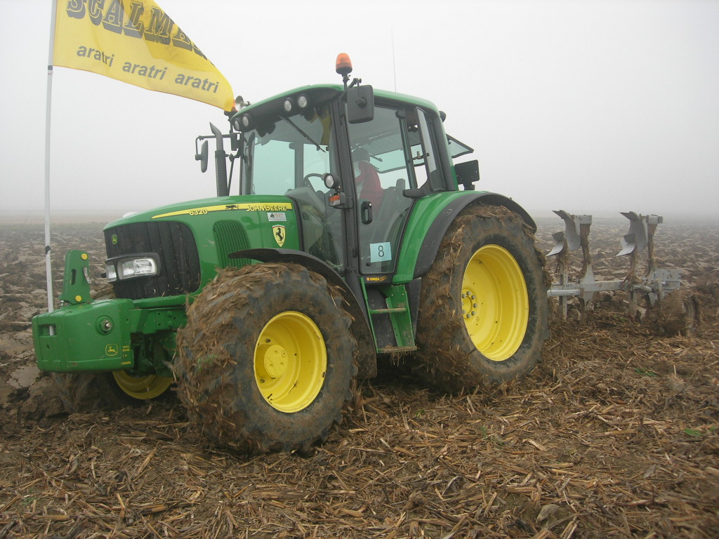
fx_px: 789
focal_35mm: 38
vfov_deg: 37.7
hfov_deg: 49.0
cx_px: 360
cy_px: 270
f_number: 2.8
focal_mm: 7.8
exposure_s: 1/164
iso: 64
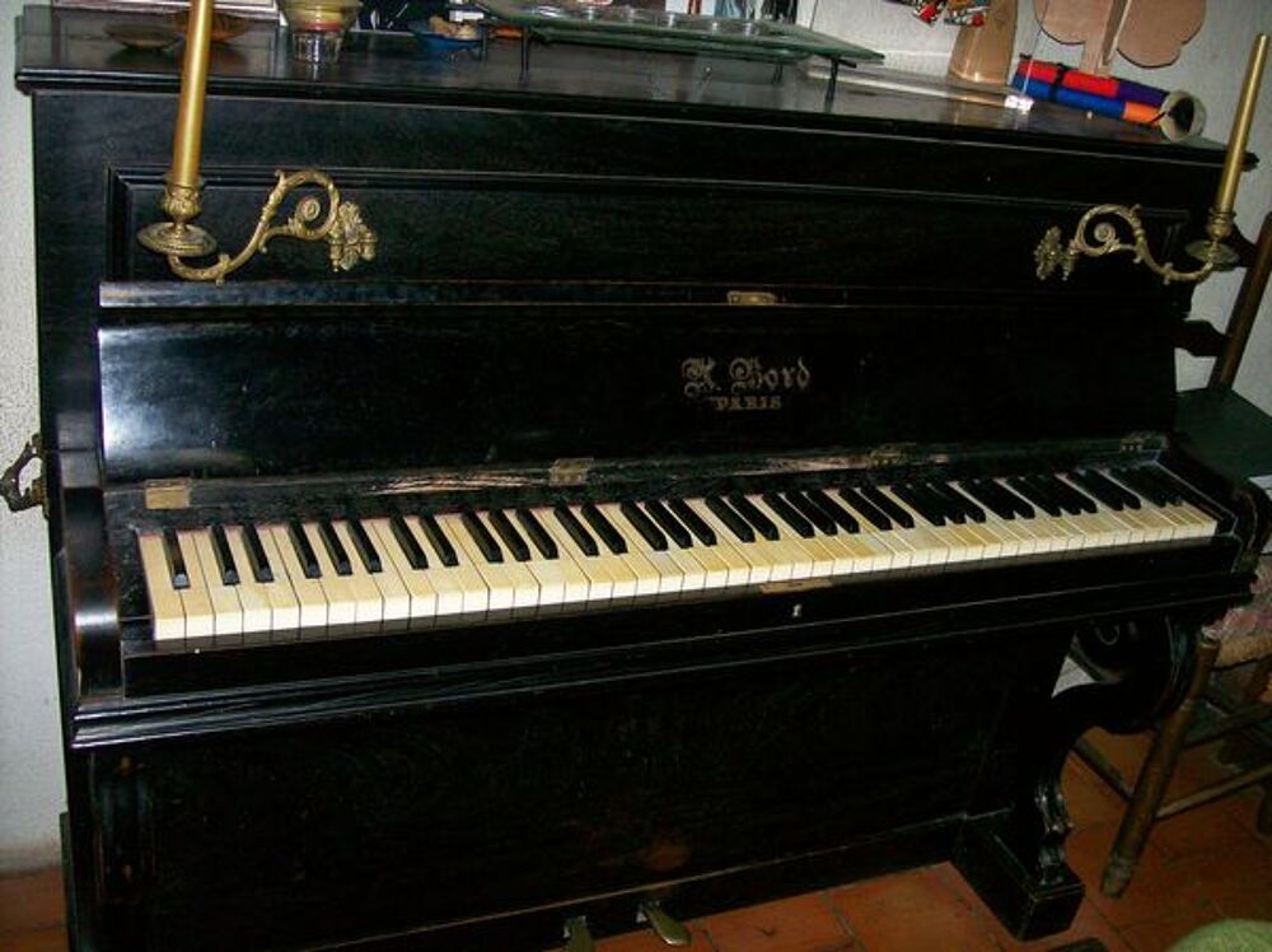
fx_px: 1322
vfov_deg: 39.6
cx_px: 636
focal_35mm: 36
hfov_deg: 51.4
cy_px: 476
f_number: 2.7
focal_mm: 6
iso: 140
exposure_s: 1/64
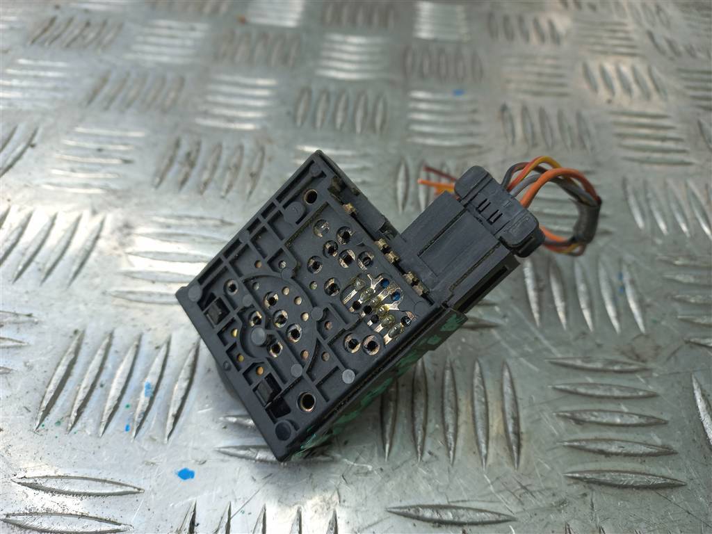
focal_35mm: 25
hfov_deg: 69.4
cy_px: 267
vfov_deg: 54.9
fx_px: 514
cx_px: 356
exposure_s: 1/100
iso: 40
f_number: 1.8
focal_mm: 4.6
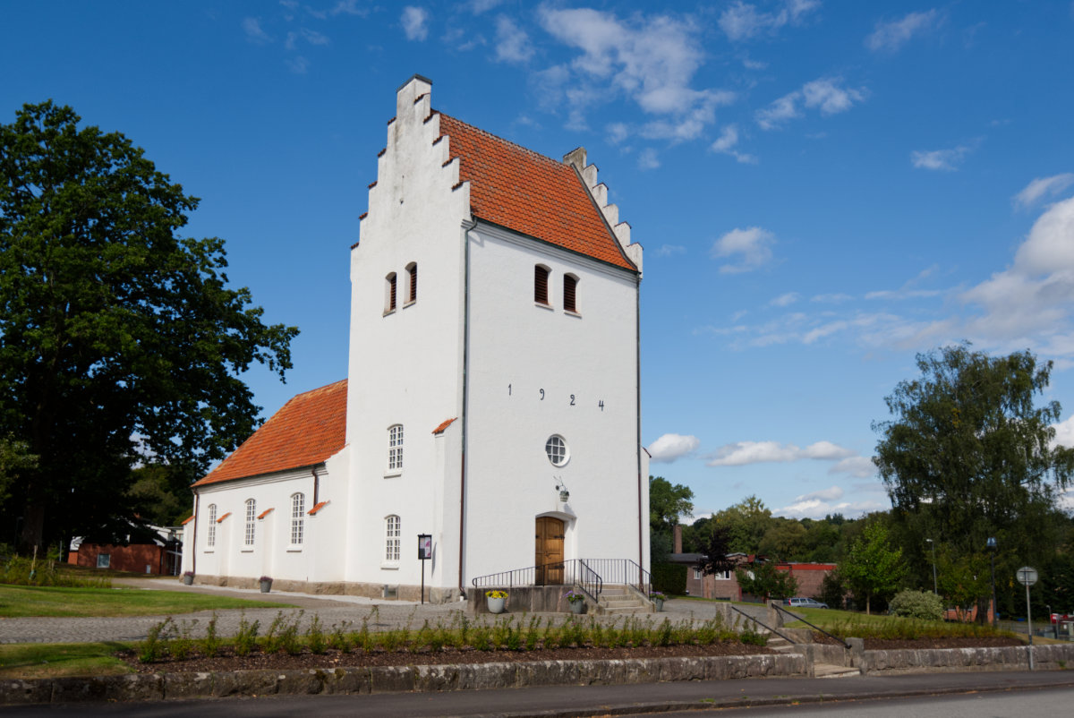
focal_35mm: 26
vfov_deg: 49.6
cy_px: 359
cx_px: 537
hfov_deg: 69.4
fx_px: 776
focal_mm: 26
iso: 400
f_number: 4
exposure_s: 1/4000
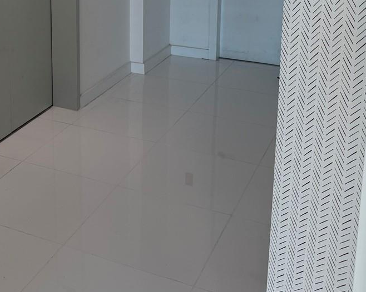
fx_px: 617
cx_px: 54
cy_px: 1
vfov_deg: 25.4
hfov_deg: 31.8
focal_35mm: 57
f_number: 1.78
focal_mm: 6.76
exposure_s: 1/120
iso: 125
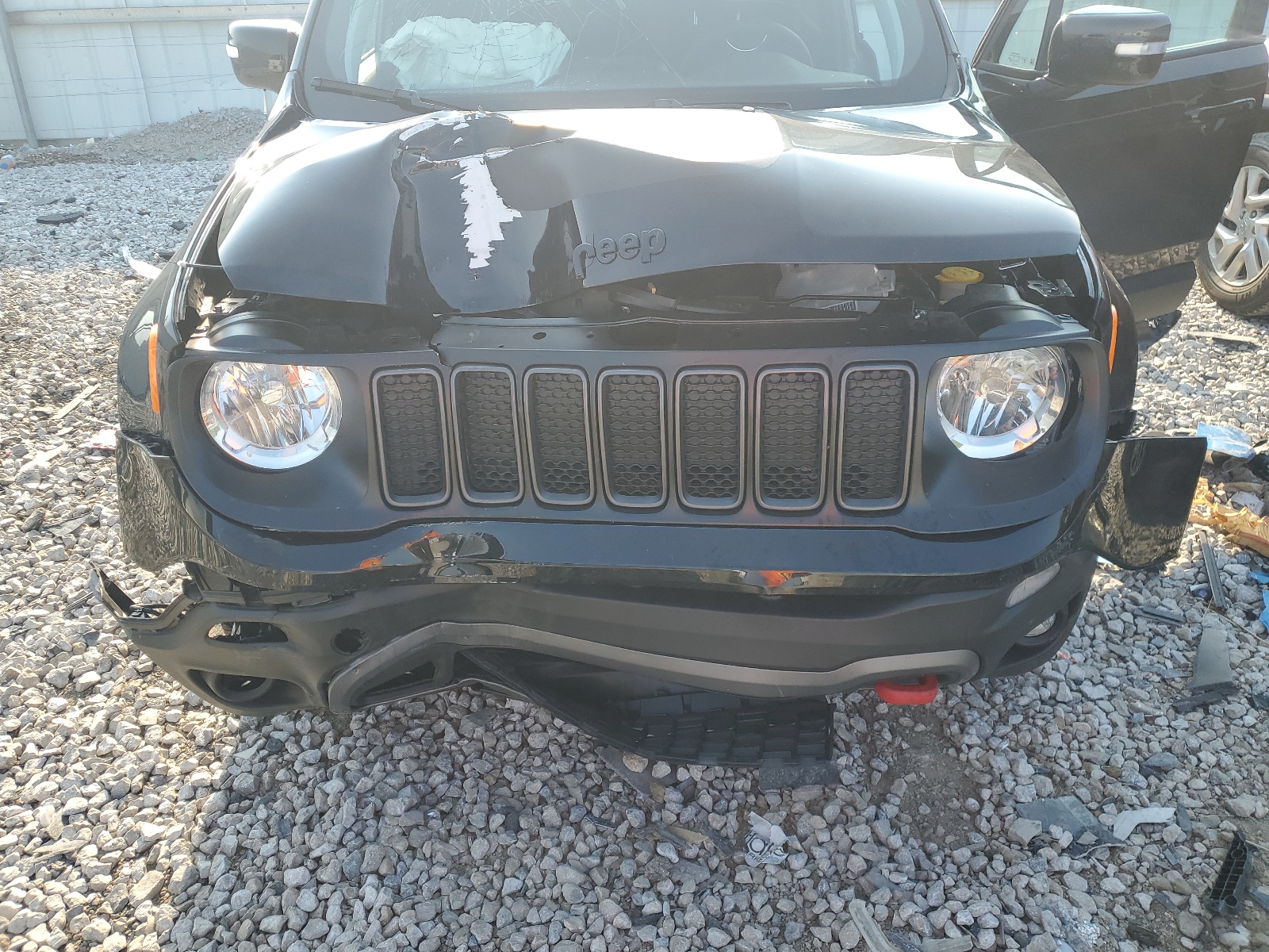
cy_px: 476
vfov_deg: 53.1
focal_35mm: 26
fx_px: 953
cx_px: 634
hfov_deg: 67.3
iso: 50
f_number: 1.5
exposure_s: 1/667
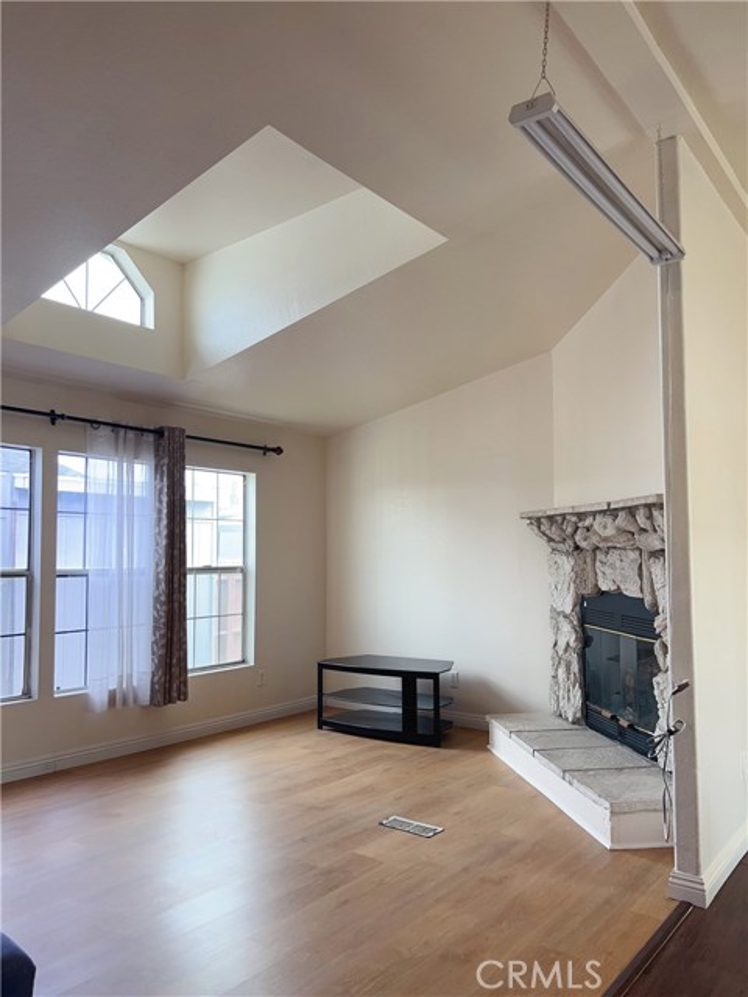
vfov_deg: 67.3
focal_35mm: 26
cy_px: 498
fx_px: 749
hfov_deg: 53.1
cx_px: 374
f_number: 1.5
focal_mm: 5.7
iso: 40
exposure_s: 1/120
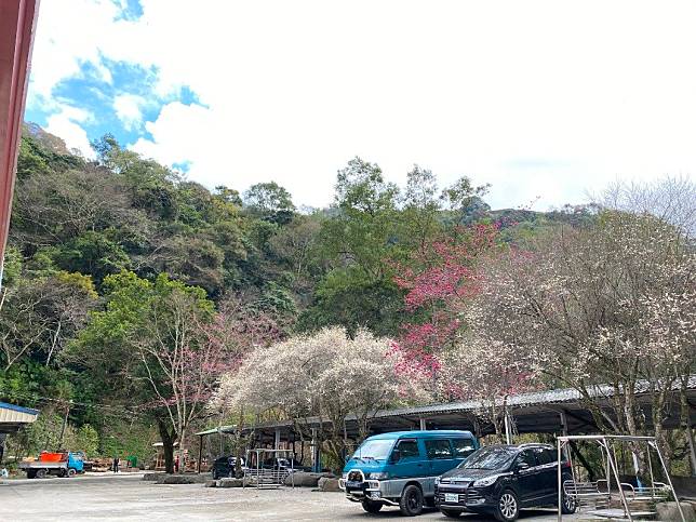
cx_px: 348
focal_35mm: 26
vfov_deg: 53.1
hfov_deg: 67.3
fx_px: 523
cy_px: 261
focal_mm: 4.25
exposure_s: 1/177
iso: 32
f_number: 1.8
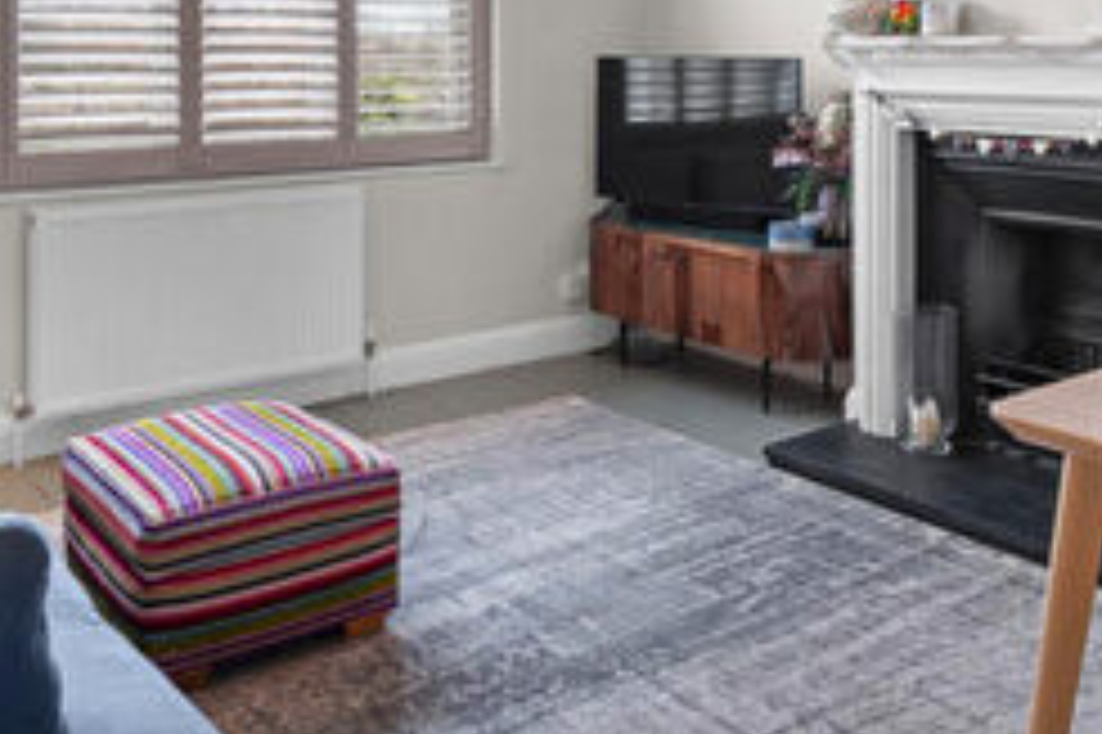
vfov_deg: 31.3
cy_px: 27
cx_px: 711
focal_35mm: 40
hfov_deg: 47.9
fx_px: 1224
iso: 200
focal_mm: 14
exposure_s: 2
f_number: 16
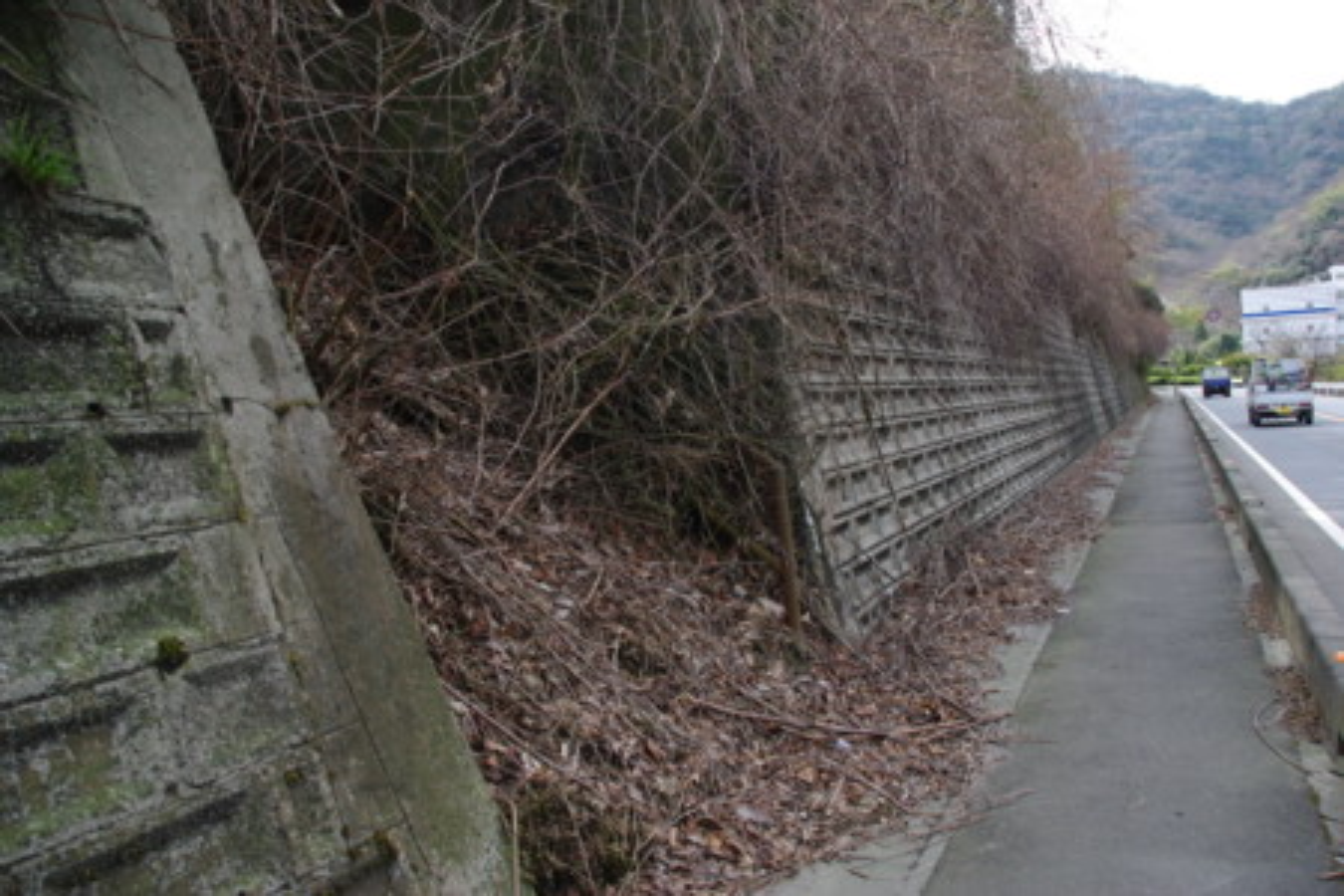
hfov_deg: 67.4
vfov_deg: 47.9
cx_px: 672
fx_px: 1008
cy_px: 448
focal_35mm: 27
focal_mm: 18
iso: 100
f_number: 5.6
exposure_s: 1/90
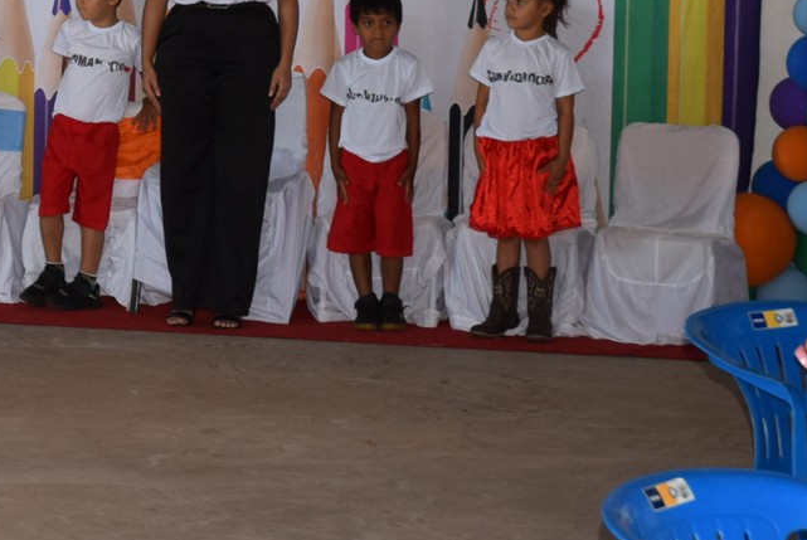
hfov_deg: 12.0
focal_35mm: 168
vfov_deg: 8.1
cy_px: -156
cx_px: -95
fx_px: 3770
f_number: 5
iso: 800
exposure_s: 1/100
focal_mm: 40
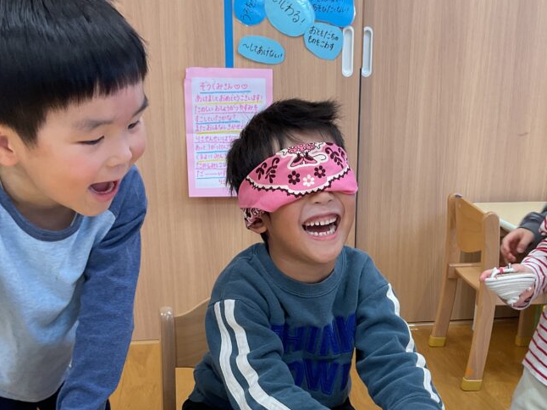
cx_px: 314
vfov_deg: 31.1
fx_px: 727
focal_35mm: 46
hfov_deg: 41.1
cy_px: 296
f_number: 1.8
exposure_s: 1/120
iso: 50
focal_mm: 3
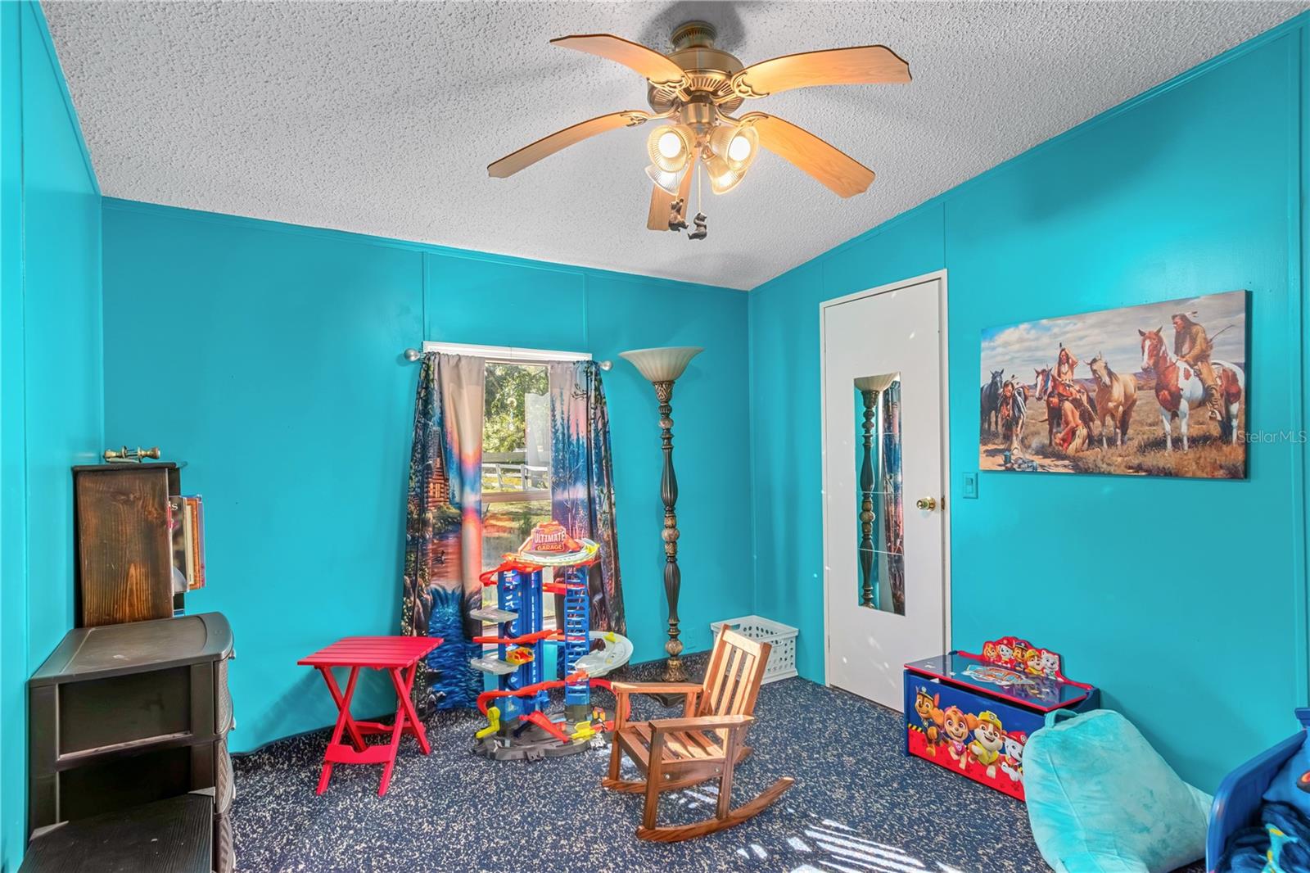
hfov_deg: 90.0
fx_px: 655
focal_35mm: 18
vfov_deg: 67.4
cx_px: 655
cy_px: 436
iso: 250
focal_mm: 12
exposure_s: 1/3
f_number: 9
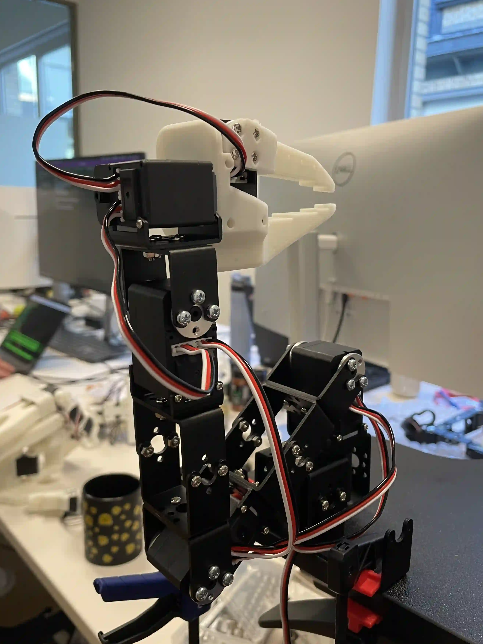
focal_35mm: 30
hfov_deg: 46.8
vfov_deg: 59.9
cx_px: 246
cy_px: 339
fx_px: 558
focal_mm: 4.2
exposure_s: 1/50
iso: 100
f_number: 1.6
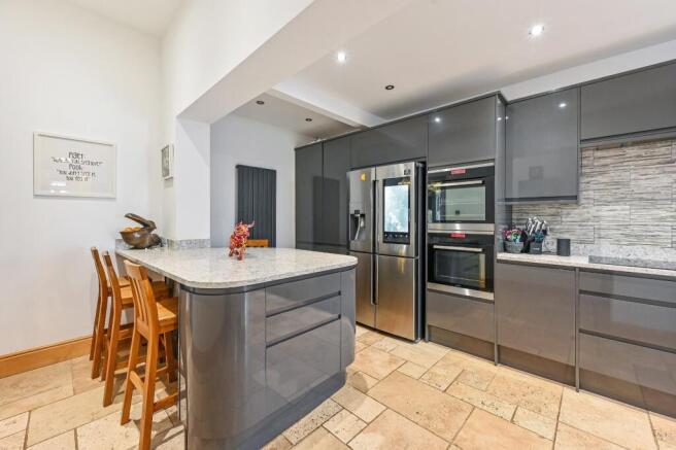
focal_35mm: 14
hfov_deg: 104.3
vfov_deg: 81.2
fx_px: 263
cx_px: 338
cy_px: 225
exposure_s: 1/4
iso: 400
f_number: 9
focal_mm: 14
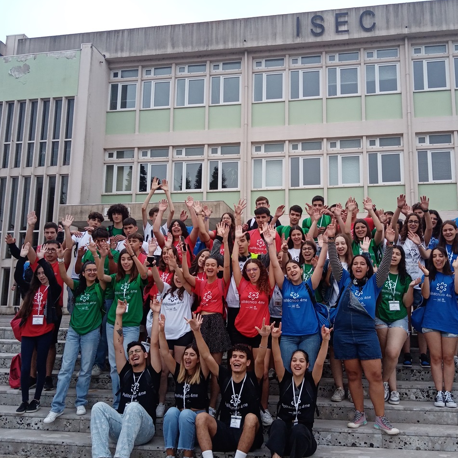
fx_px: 464
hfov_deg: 52.4
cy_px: 229
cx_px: 254
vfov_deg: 52.5
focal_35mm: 31
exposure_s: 1/698
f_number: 1.8
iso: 115
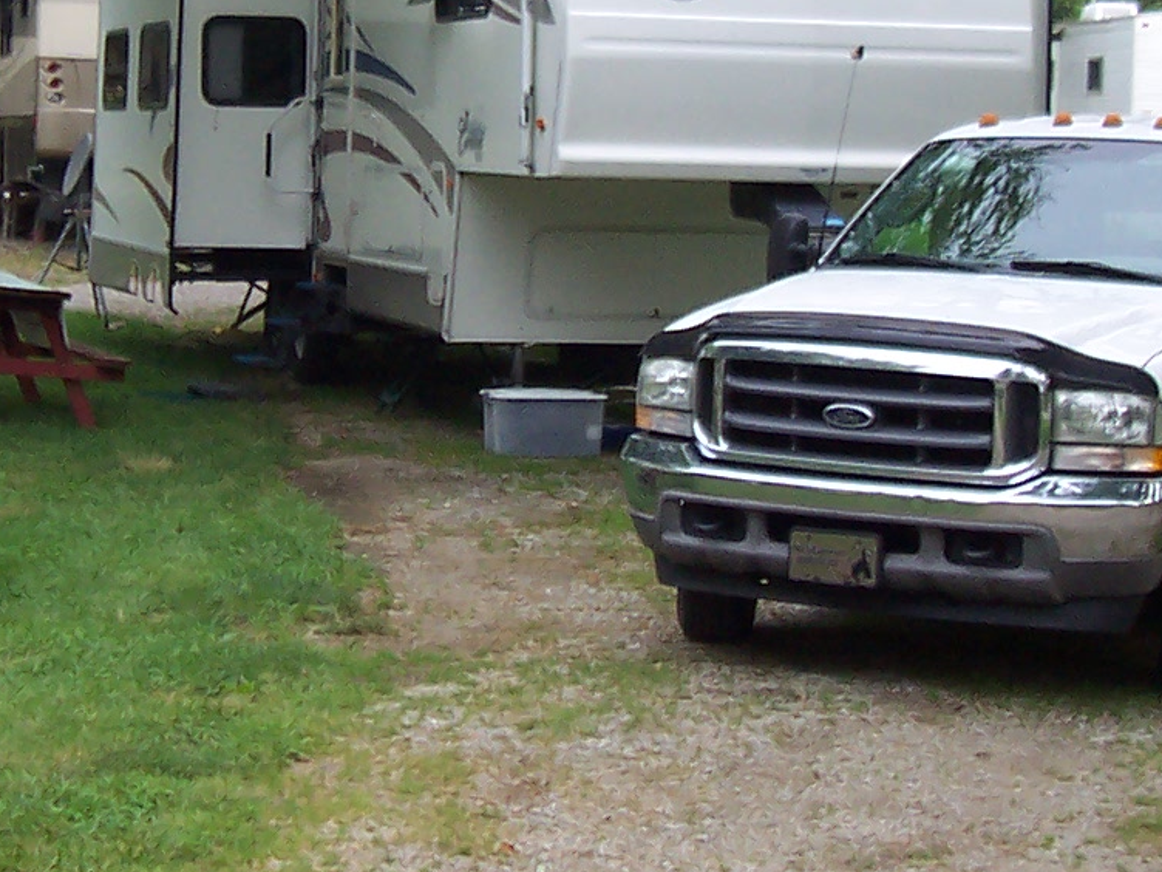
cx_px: 493
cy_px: 223
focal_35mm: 100
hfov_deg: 19.6
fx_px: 3357
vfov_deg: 14.7
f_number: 2.8
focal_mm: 5.6
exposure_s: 1/350
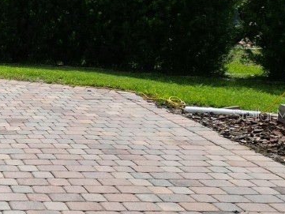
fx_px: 560
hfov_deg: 24.5
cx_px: -97
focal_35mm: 68
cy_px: 115
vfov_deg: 21.6
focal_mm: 6.72
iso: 120
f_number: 1.7
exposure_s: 1/5000
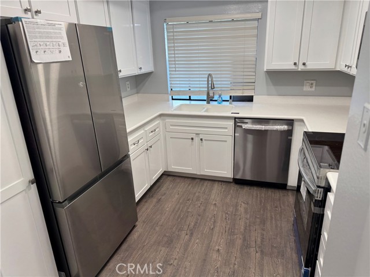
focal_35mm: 24
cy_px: 138
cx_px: 185
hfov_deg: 71.6
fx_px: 257
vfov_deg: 56.8
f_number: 1.78
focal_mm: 6.76
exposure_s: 1/120
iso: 160
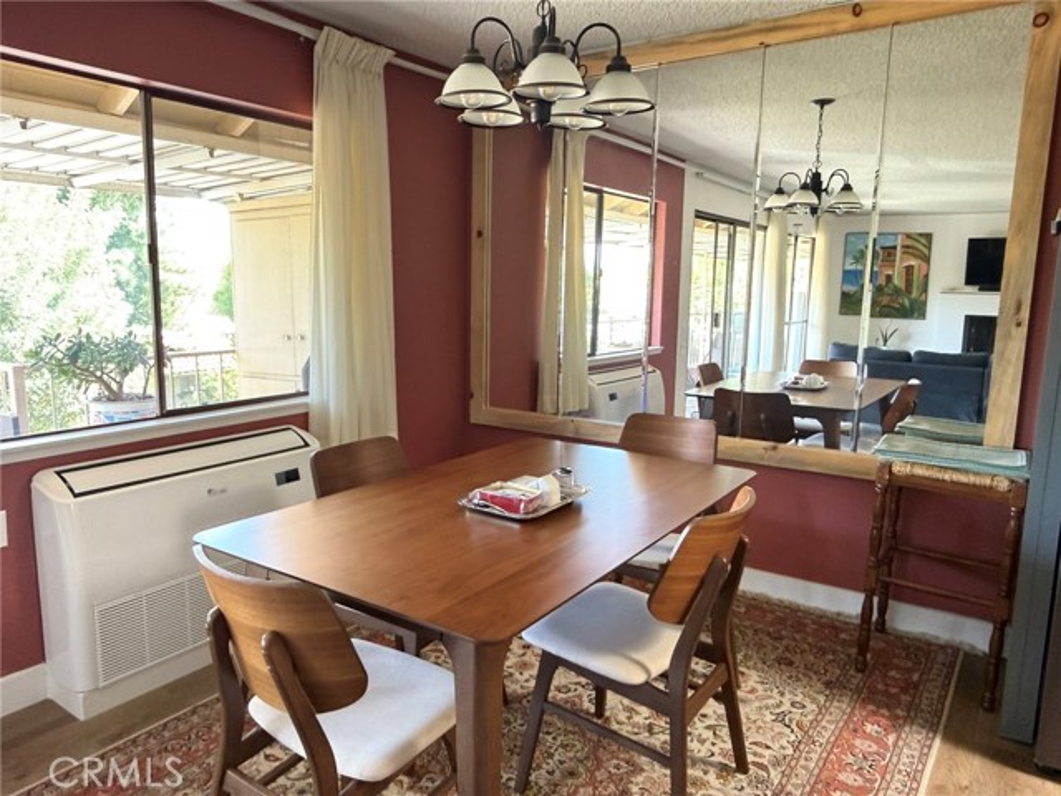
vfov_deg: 56.8
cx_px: 530
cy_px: 398
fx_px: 736
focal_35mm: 24
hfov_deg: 71.6
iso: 500
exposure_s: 1/60
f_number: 2.2
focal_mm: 2.22
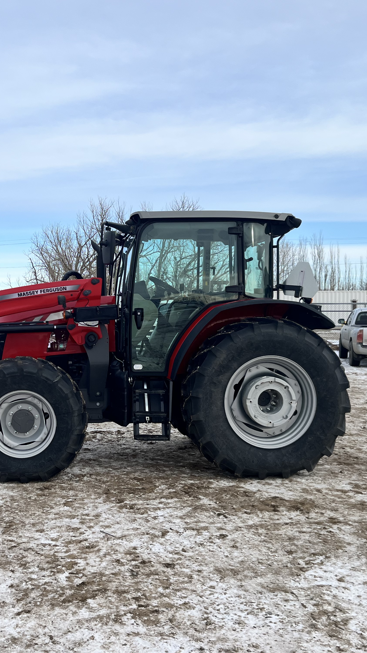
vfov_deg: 52.8
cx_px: 98
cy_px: 328
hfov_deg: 30.7
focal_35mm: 38
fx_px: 657
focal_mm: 5.1
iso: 50
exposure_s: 1/2688
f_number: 1.6
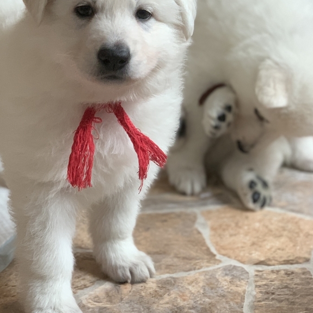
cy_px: 113
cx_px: 81
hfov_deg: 18.0
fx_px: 982
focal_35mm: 96
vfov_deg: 18.1
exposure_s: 1/62
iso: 125
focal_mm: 6
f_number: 2.4
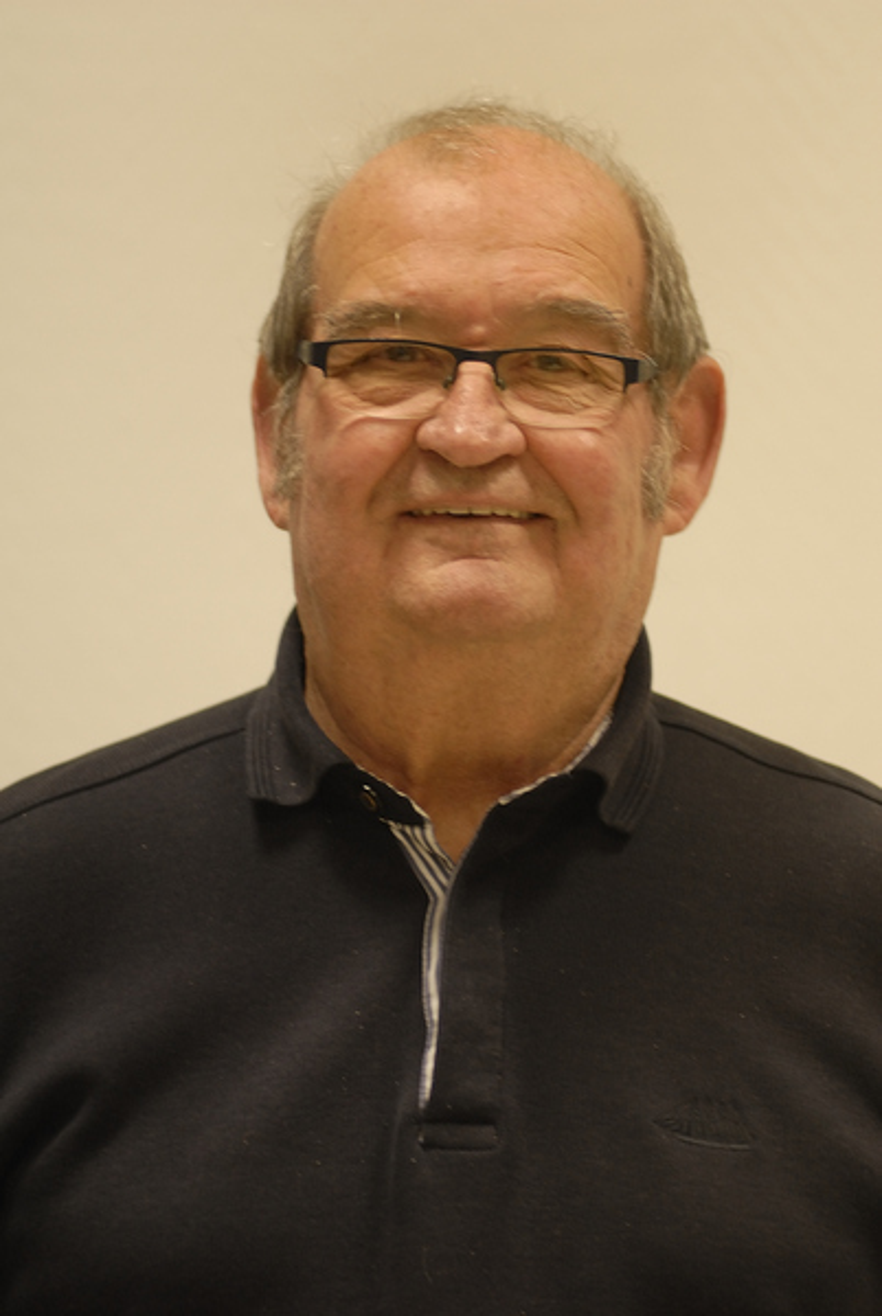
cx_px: 441
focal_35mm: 270
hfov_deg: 5.1
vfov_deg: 7.6
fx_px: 9888
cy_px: 658
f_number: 2.8
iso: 640
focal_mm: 180
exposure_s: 1/60
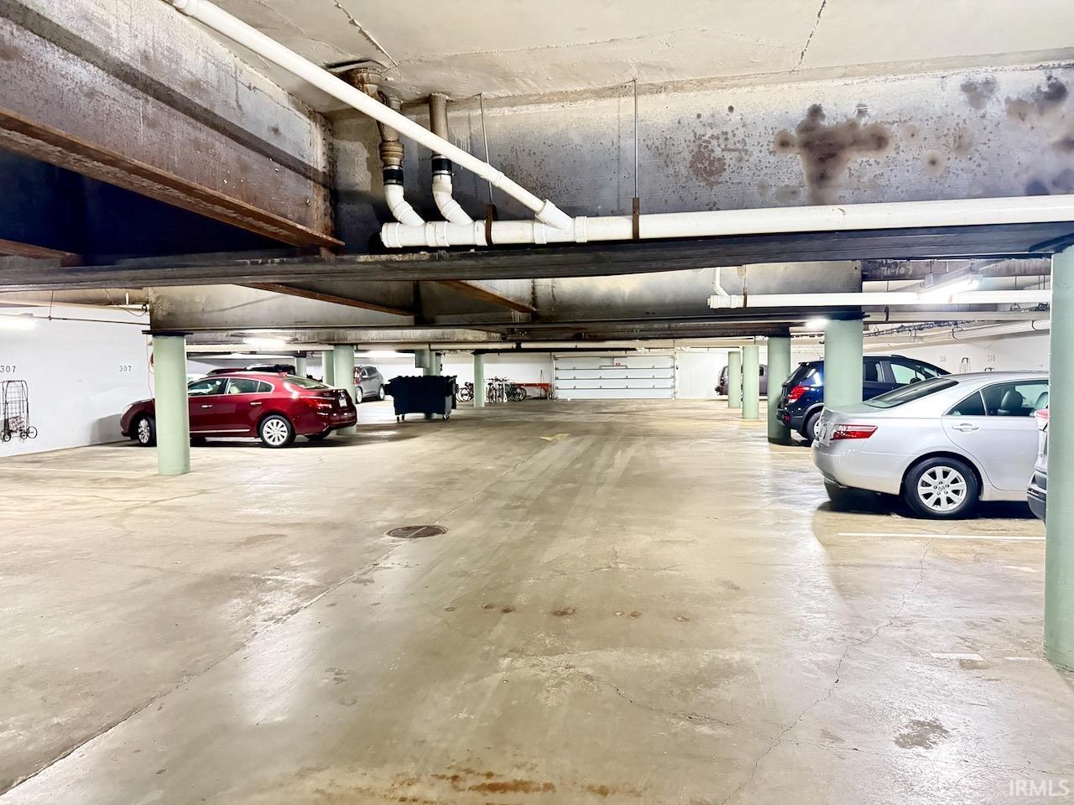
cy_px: 402
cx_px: 537
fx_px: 745
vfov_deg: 56.8
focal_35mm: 24
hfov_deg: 71.6
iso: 1600
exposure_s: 1/30
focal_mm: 6.76
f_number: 1.78
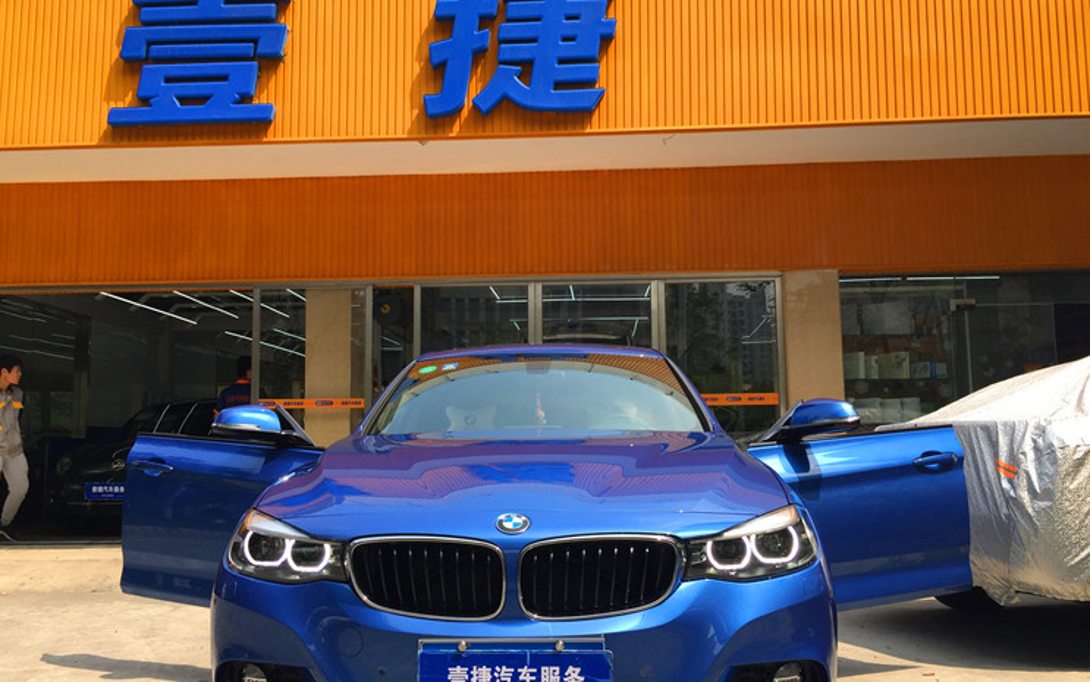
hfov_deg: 61.2
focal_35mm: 31
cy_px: 367
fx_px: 921
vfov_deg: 40.6
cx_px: 541
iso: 32
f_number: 2.2
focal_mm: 4.15
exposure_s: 1/807
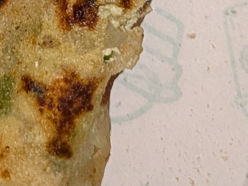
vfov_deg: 7.4
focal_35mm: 183
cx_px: 6
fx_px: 1311
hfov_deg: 10.7
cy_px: -326
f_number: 1.89
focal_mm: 5.43
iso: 162
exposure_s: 1/100
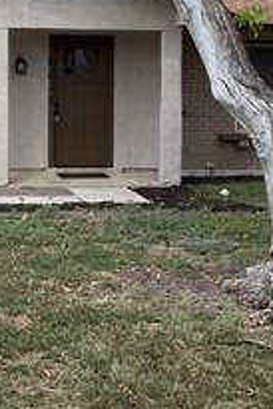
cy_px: 98
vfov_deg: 25.6
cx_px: 54
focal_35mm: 78
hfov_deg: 17.4
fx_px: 886
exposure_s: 1/2232
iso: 80
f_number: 1.78
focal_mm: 6.76
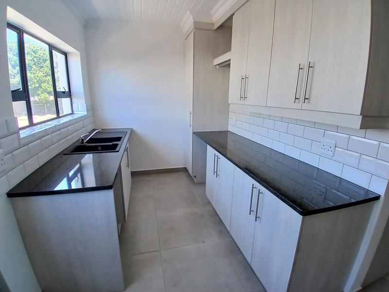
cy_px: 146
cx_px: 194
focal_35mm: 17
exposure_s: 1/50
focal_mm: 1.4
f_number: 2.2
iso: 64
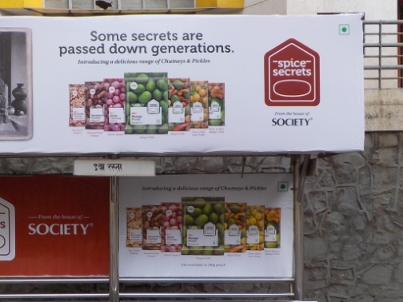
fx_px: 710
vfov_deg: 23.9
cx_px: 118
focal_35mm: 61
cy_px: 201
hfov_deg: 31.3
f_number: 3.3
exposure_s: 1/125
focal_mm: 4.1
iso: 125
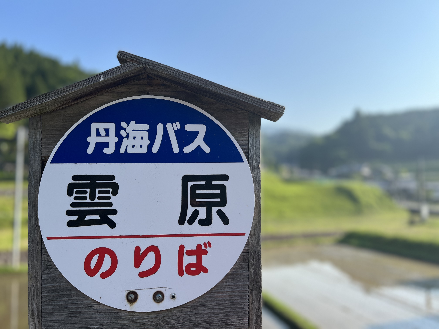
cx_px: 220
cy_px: 164
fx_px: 330
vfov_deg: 53.1
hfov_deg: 67.3
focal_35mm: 26
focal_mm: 5.7
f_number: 1.5
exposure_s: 1/3257
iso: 50
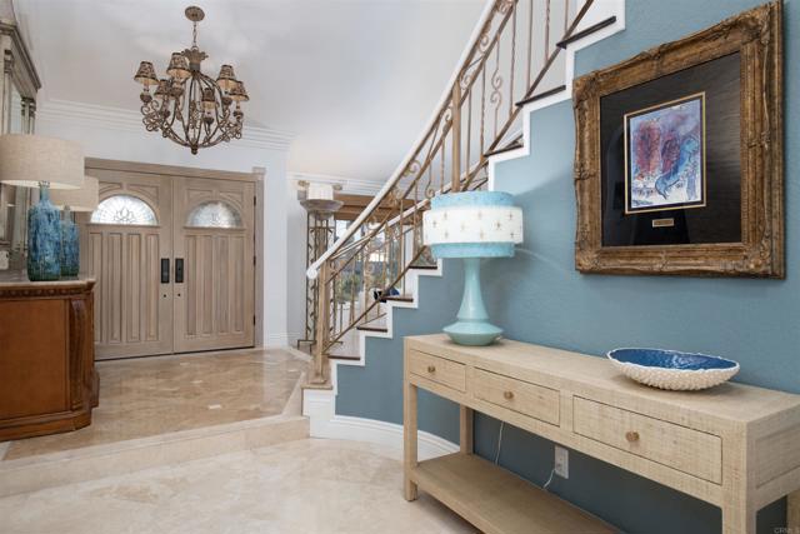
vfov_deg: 57.3
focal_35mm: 22
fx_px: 489
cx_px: 400
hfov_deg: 78.6
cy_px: 267
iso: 320
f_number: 8
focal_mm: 22
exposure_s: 1/200
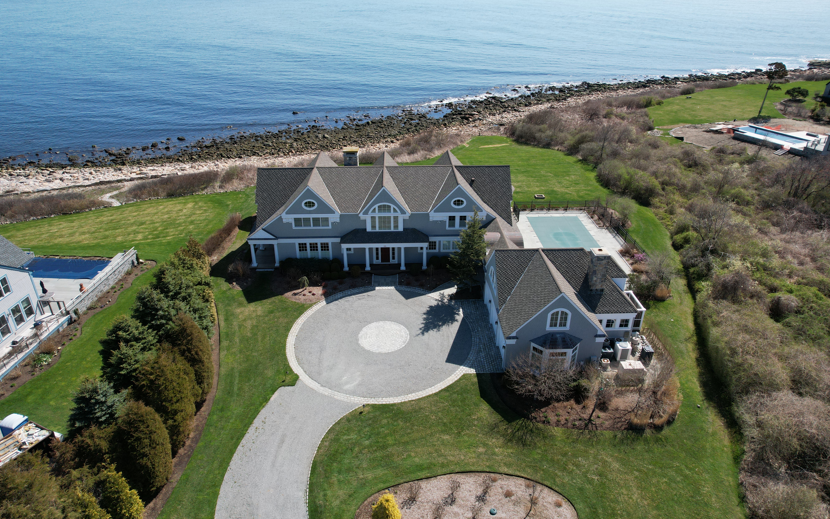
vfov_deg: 53.0
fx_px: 520
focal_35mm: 23
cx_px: 409
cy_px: 243
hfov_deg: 77.2
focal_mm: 8.38
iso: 100
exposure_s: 1/3000
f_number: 2.8
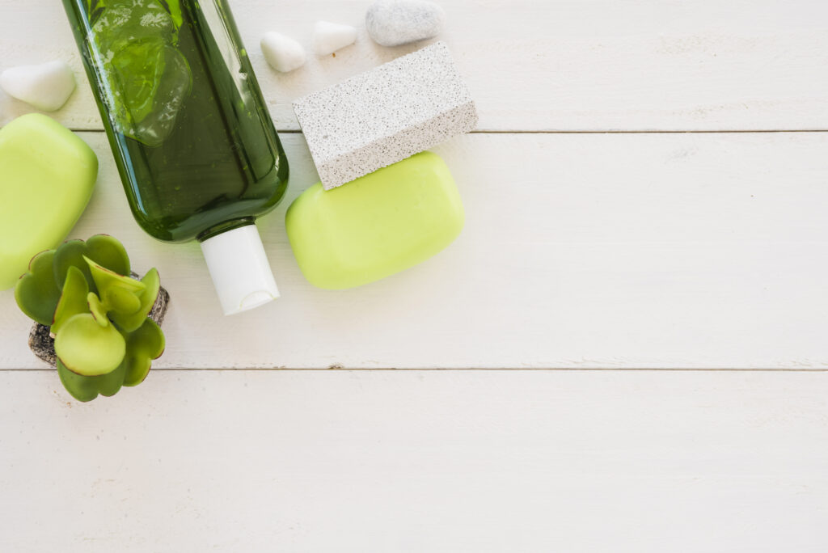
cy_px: 276
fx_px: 1611
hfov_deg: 28.8
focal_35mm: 70
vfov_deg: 19.5
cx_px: 414
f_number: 7.1
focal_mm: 70
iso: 200
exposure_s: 1/125
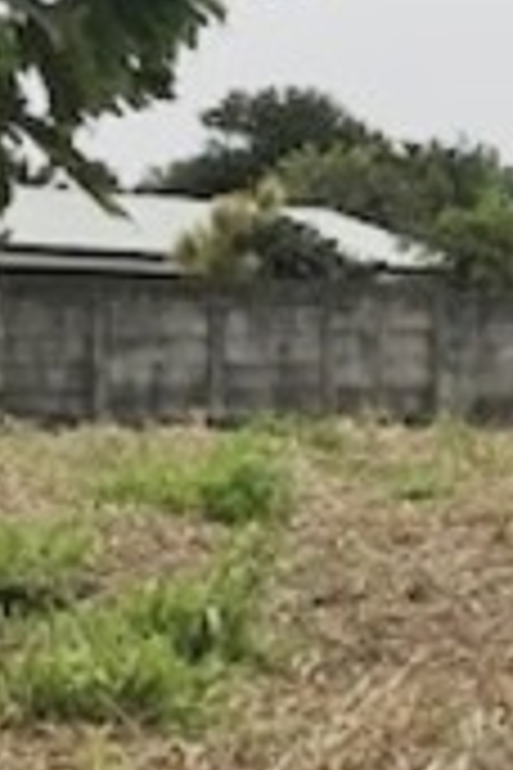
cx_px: 1062
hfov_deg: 9.4
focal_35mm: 136
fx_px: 2907
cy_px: 392
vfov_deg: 15.1
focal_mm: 3.99
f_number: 1.8
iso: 20
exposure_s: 1/5650
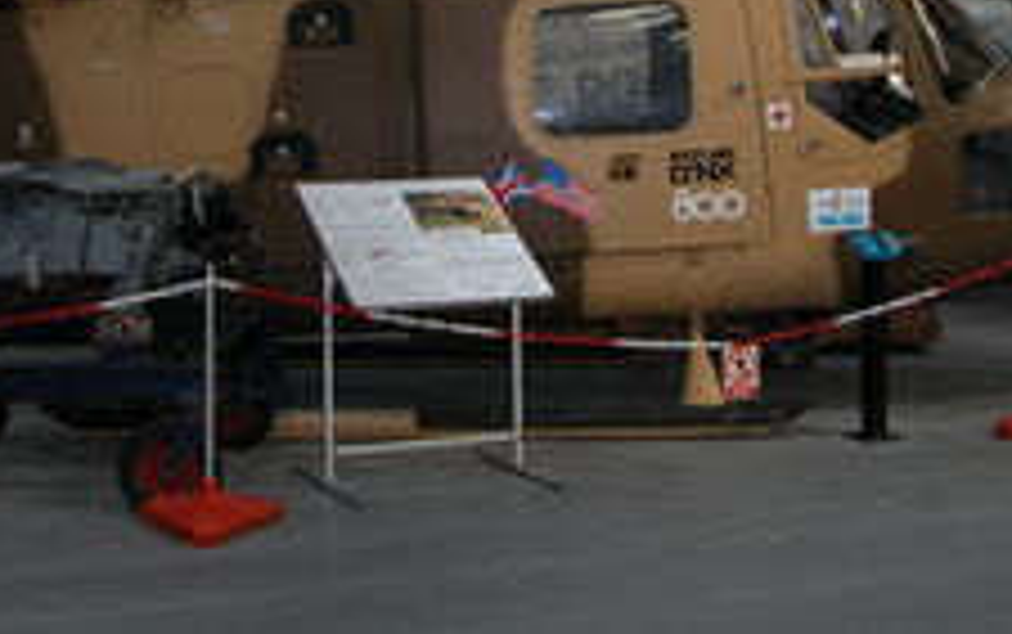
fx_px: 1822
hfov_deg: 31.0
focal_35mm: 66
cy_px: -36
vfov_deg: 19.1
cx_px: 409
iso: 100
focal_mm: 8.9
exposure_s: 1/30
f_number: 2.8
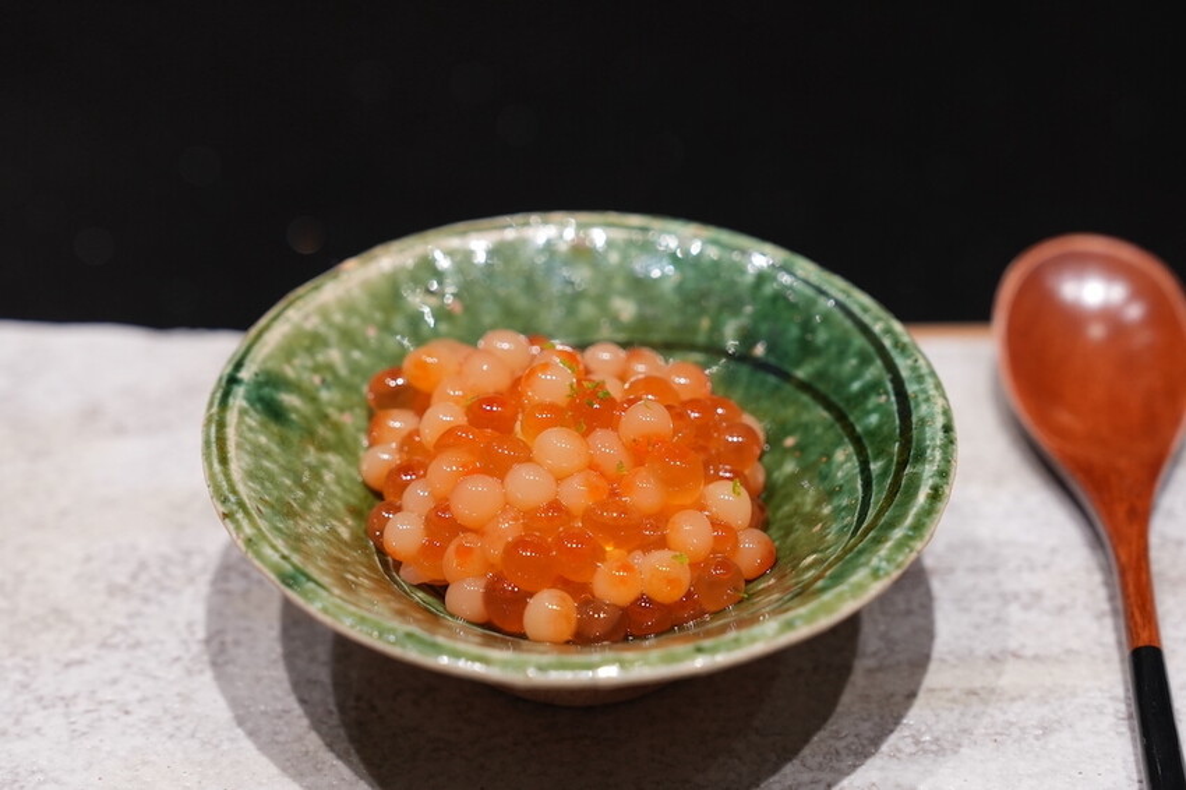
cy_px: 395
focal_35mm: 105
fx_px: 3458
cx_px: 593
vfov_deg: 13.0
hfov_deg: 19.5
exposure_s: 1/100
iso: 640
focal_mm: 70
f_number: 4.5
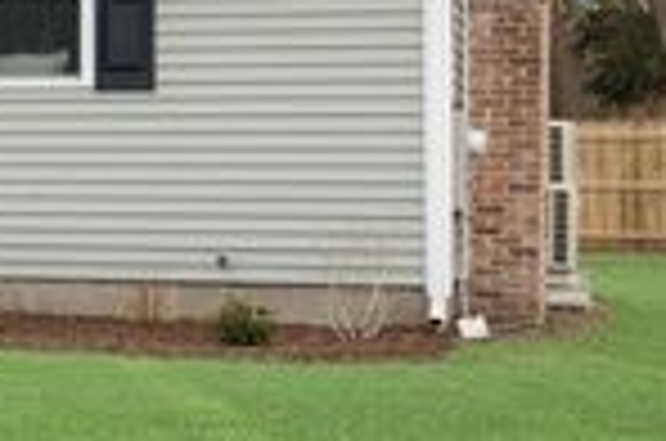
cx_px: -274
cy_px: -133
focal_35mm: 122
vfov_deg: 10.9
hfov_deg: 15.7
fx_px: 2252
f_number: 14
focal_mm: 24
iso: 400
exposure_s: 1/125
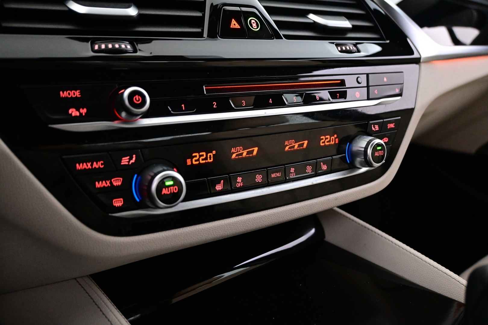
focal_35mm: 32
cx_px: 244
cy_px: 162
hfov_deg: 59.5
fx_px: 427
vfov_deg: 41.7
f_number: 4
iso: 3200
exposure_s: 1/30
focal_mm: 21
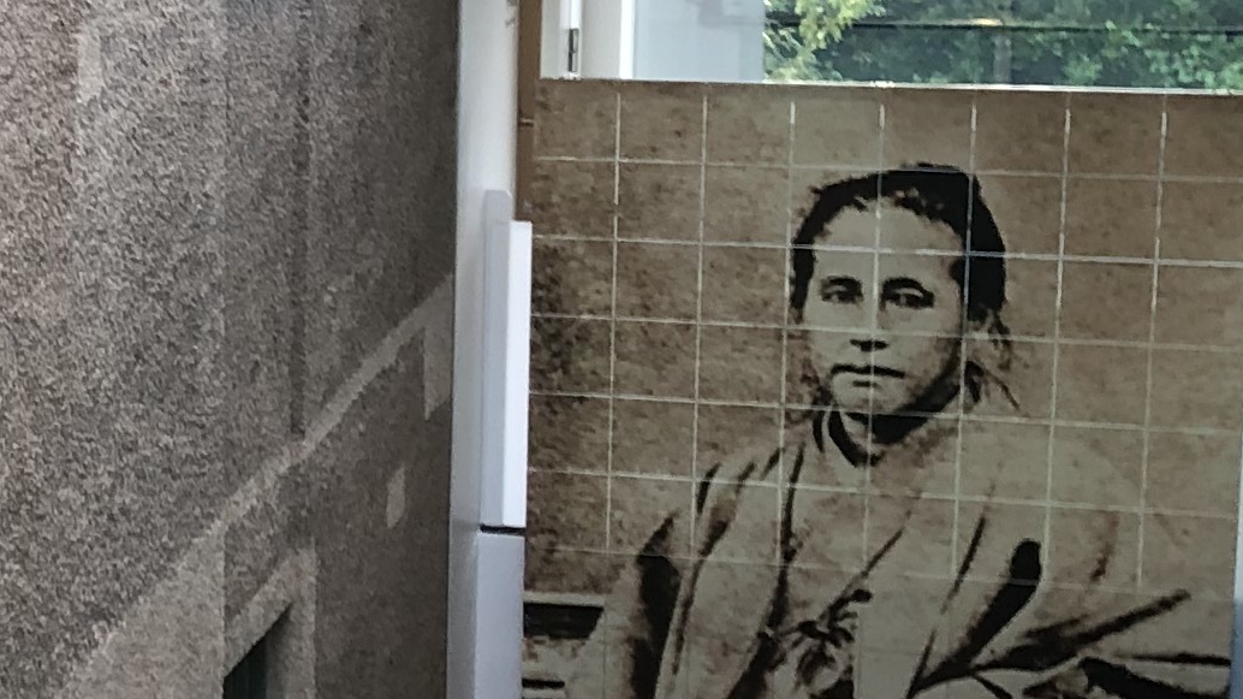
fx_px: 3921
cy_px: 316
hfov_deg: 15.8
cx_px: -879
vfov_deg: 10.2
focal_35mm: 119
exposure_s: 1/40
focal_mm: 4
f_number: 1.8
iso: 25
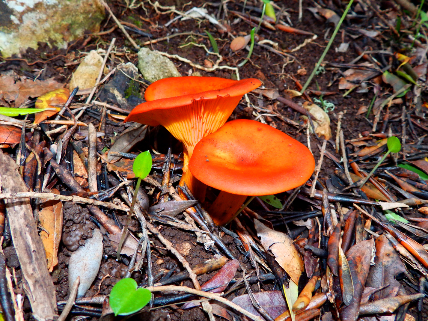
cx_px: 214
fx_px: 396
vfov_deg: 44.2
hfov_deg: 56.8
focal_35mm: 32
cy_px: 160
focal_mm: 5.7
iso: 320
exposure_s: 1/40
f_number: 3.7
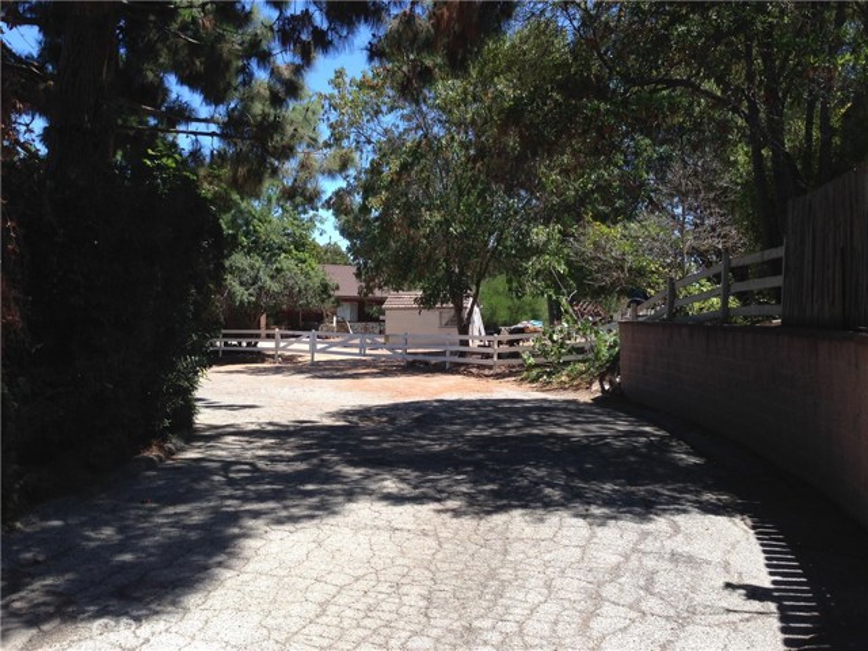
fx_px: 827
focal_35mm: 33
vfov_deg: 42.9
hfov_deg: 55.4
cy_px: 326
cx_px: 434
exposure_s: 1/763
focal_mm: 4.12
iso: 50
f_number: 2.4
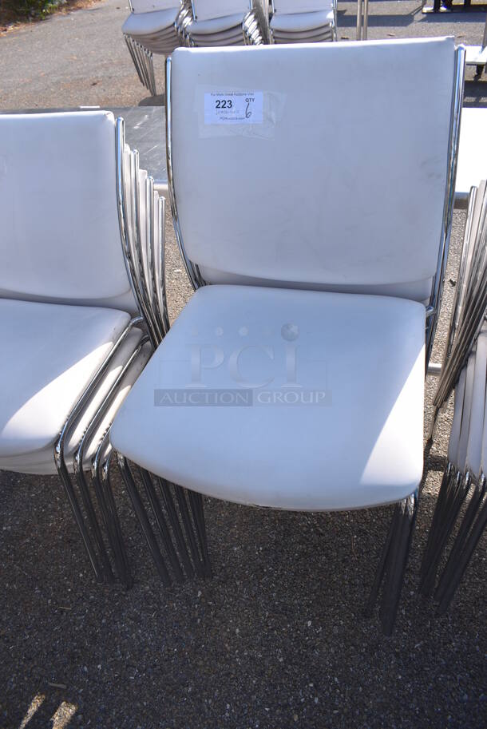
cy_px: 364
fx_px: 547
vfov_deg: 67.3
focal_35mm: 27
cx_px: 244
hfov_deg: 48.0
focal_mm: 18
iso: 200
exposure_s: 1/250
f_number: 6.3
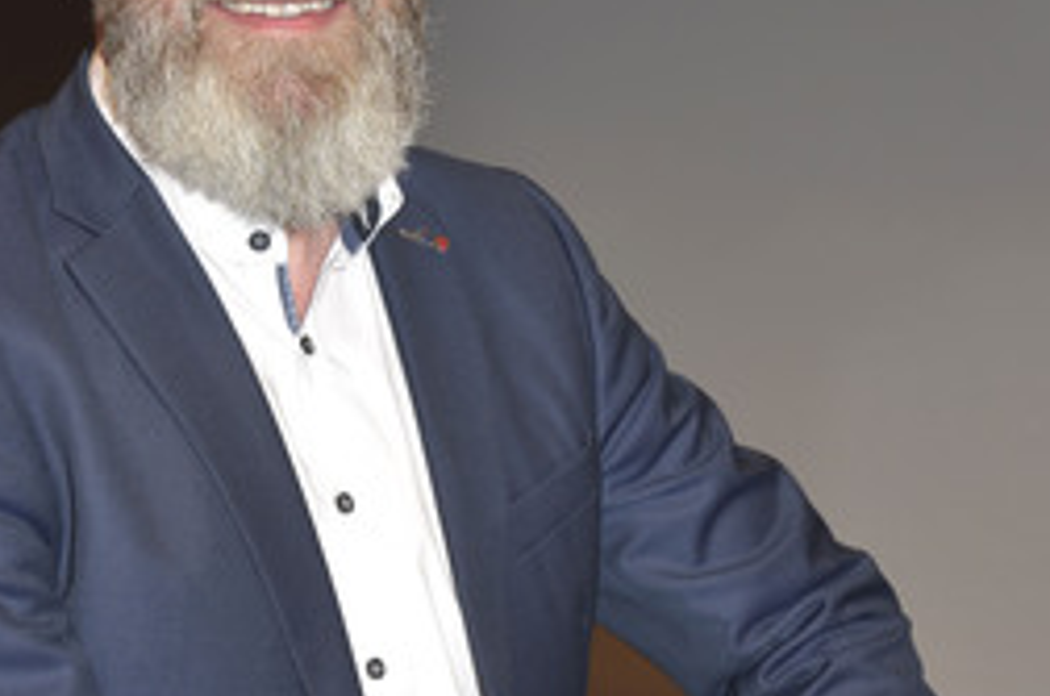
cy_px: 100
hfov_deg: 23.7
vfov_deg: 15.7
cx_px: 456
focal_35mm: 86
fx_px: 2504
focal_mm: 48
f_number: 5.6
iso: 640
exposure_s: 1/200
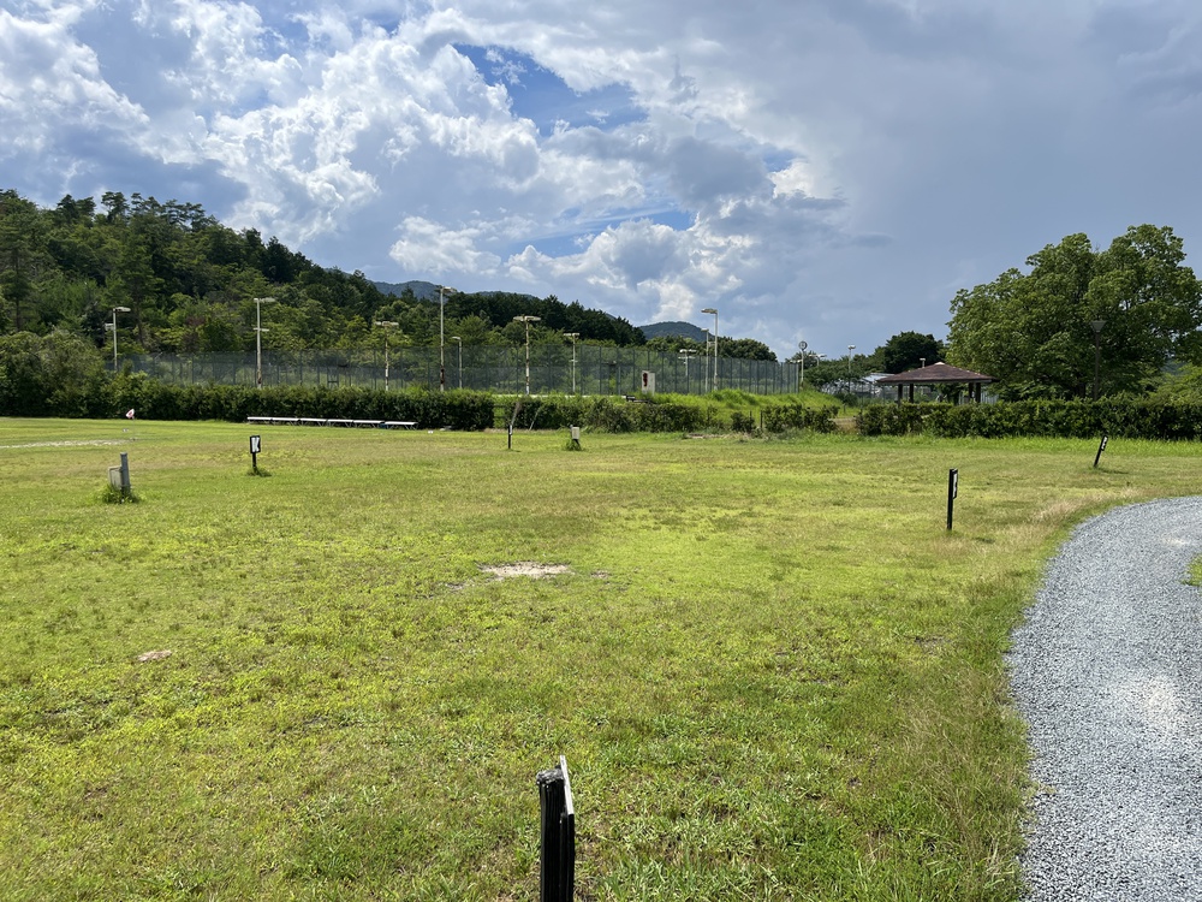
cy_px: 451
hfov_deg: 67.3
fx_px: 903
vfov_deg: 53.1
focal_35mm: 26
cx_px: 601
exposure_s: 1/5848
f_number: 1.6
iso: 50
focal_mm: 5.1
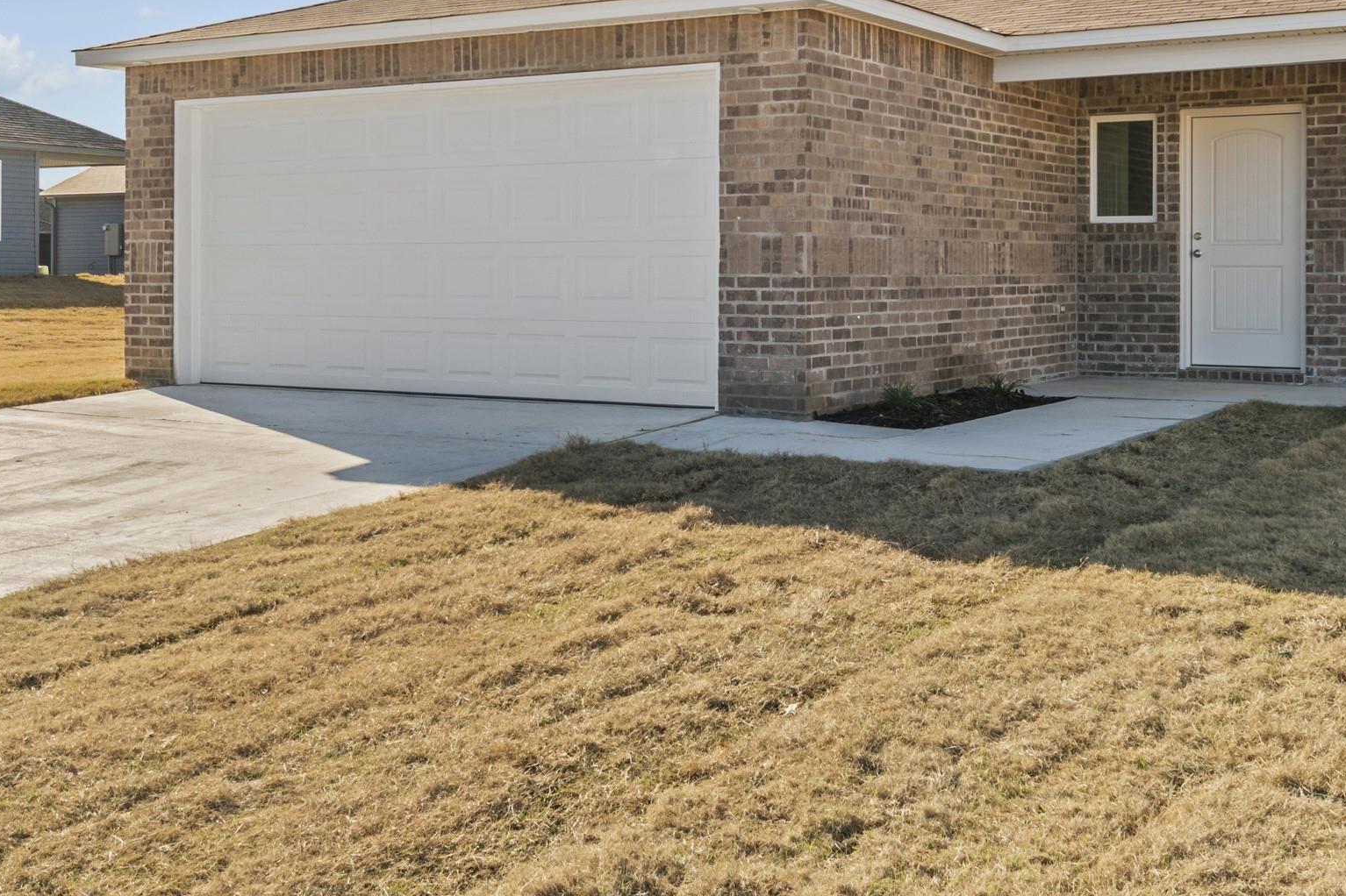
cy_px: 280
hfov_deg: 44.3
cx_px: 810
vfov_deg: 30.2
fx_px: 1645
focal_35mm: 44
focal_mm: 18
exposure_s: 1/125
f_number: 9
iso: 250
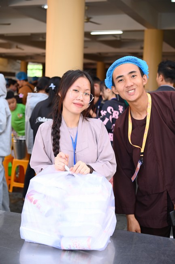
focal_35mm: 50
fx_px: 365
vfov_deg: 39.6
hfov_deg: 26.9
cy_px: 132
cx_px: 88
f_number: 4
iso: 500
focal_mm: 50
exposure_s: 1/160
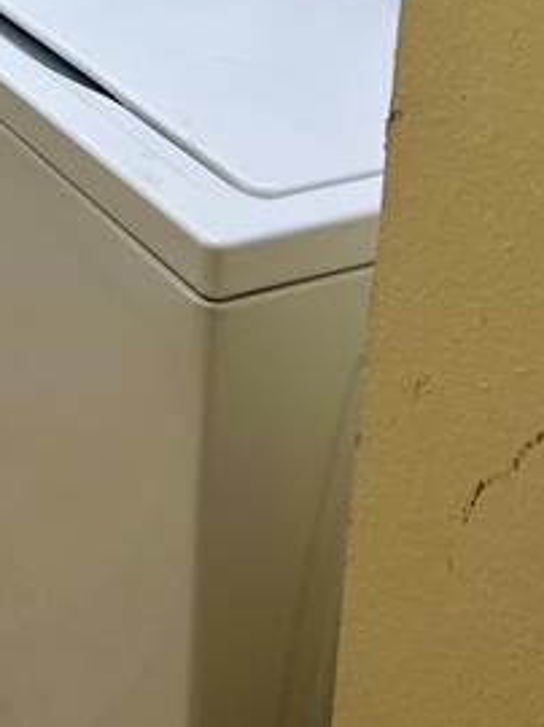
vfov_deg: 23.8
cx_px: -180
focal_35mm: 74
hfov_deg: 18.4
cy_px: -167
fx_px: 1553
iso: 80
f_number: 1.5
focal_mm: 5.7
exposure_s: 1/120
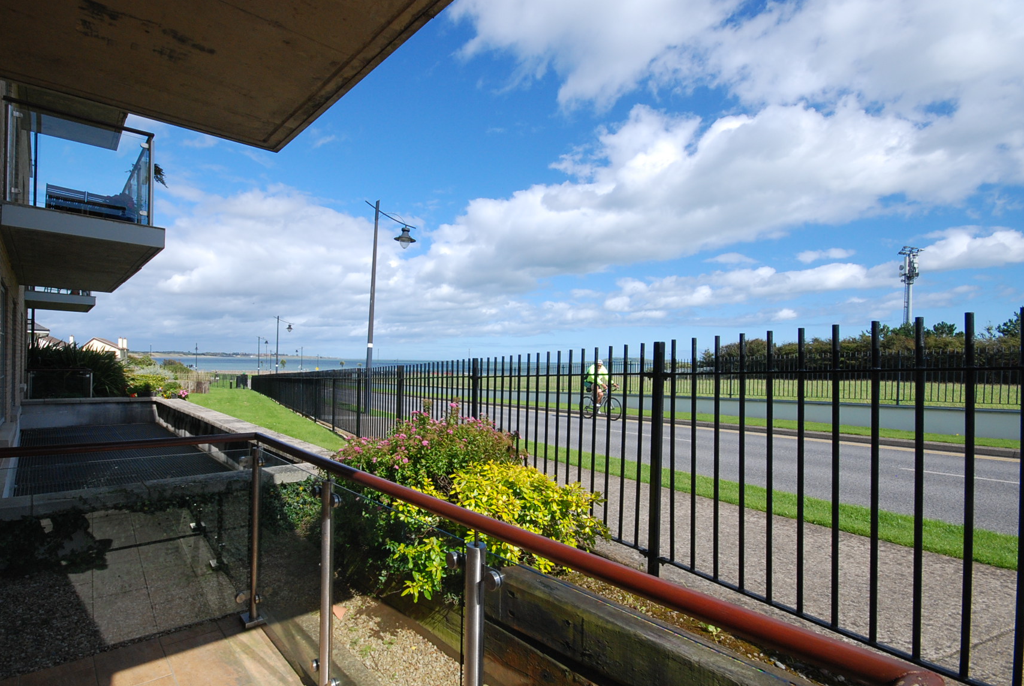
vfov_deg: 70.6
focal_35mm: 17
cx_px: 455
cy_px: 354
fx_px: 484
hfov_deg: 92.8
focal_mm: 10
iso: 400
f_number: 10
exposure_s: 1/400
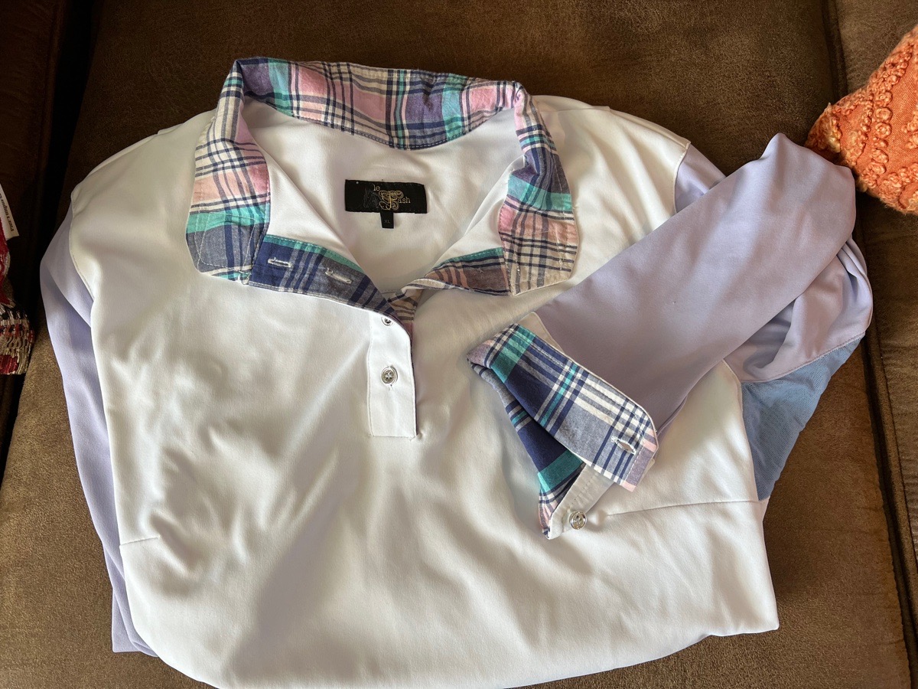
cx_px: 459
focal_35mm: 26
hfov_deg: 67.3
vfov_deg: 53.1
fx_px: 690
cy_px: 344
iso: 64
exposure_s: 1/60
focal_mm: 5.7
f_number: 1.5
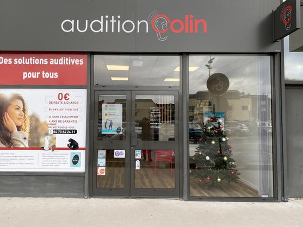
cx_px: 144
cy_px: 106
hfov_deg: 63.4
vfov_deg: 49.7
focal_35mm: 28
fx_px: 245
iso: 32
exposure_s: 1/441
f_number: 1.8
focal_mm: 4.25
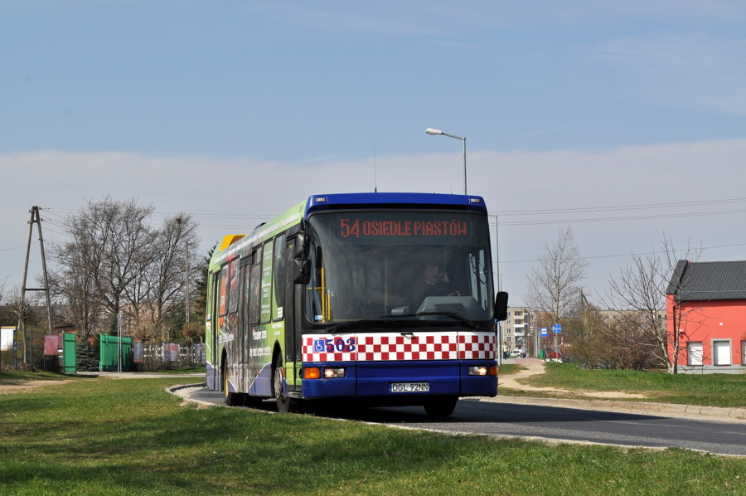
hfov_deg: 24.6
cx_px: 373
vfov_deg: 16.5
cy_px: 248
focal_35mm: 82
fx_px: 1708
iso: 200
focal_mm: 55
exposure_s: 1/640
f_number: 13
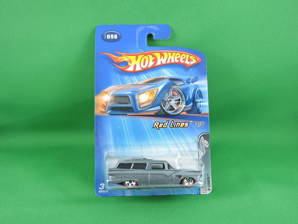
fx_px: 258
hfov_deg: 60.0
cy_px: 112
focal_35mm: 30
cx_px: 149
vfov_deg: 46.8
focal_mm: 5.4
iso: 140
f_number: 3.5
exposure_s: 1/30
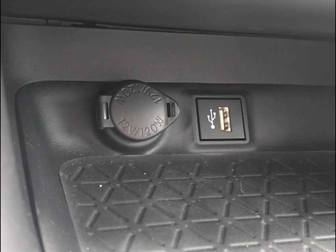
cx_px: 168
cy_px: 126
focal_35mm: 49
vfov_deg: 29.7
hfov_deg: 38.9
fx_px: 476
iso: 1405
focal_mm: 6.9
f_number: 1.68
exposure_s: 1/47.2
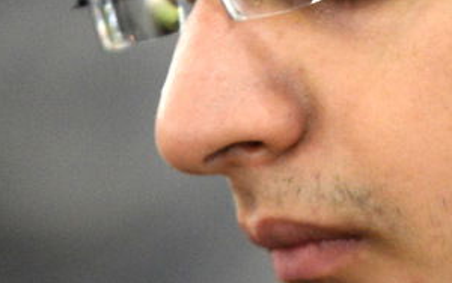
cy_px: 8
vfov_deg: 1.6
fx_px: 10294
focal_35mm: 835
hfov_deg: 2.5
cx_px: 359
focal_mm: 240
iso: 4000
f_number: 4
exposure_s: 1/125
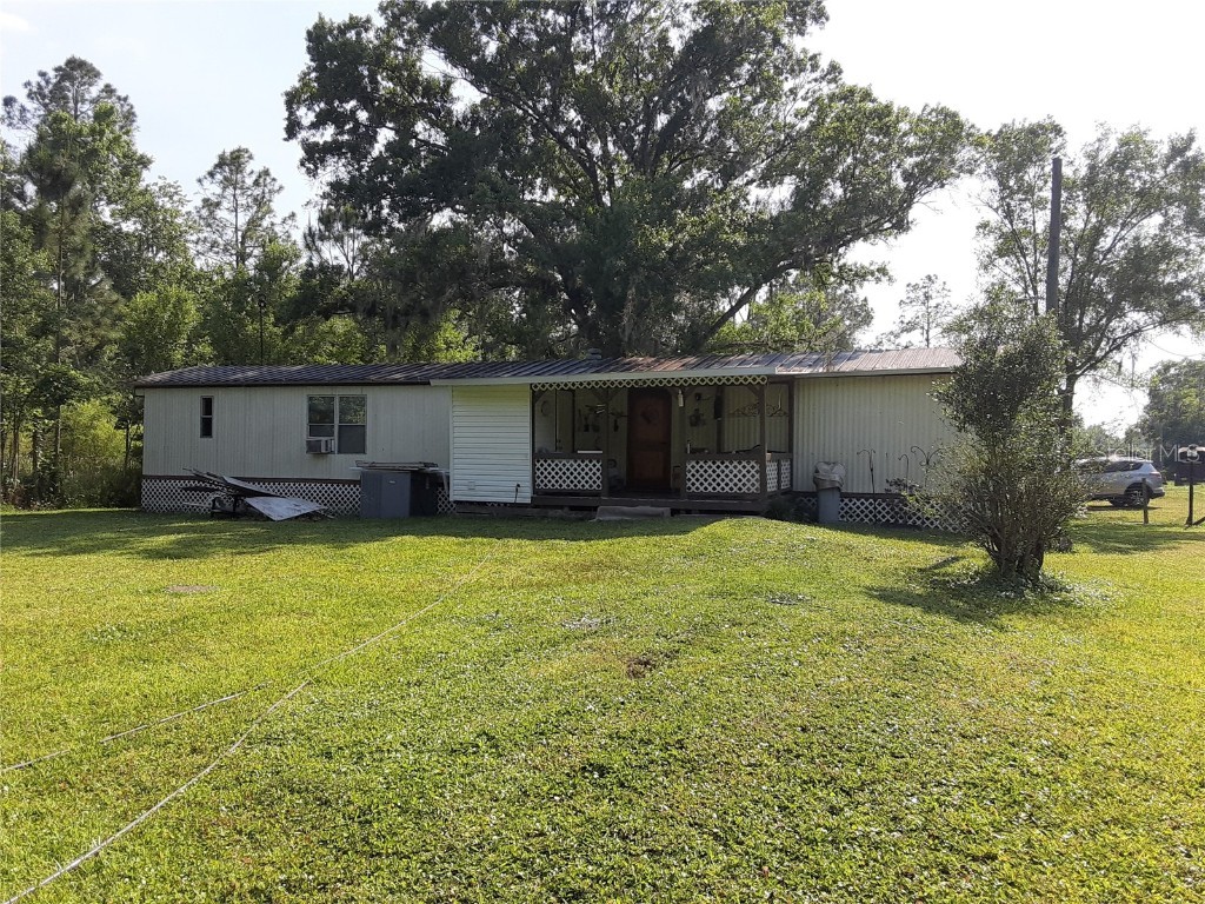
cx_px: 602
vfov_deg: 51.4
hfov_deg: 65.3
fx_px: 940
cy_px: 452
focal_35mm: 27
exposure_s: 1/1429
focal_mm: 2.91
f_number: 1.9
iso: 40
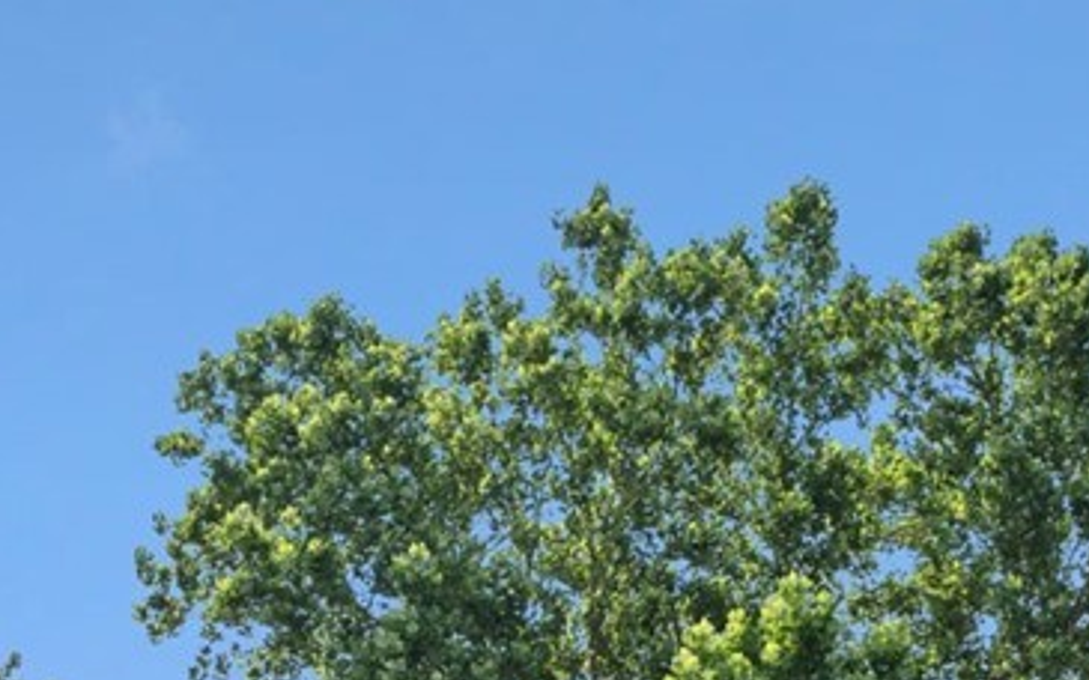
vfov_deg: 11.9
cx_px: -221
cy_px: 1591
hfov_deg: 21.2
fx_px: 2700
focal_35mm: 91
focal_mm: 16
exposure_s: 1/320
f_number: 9
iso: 250
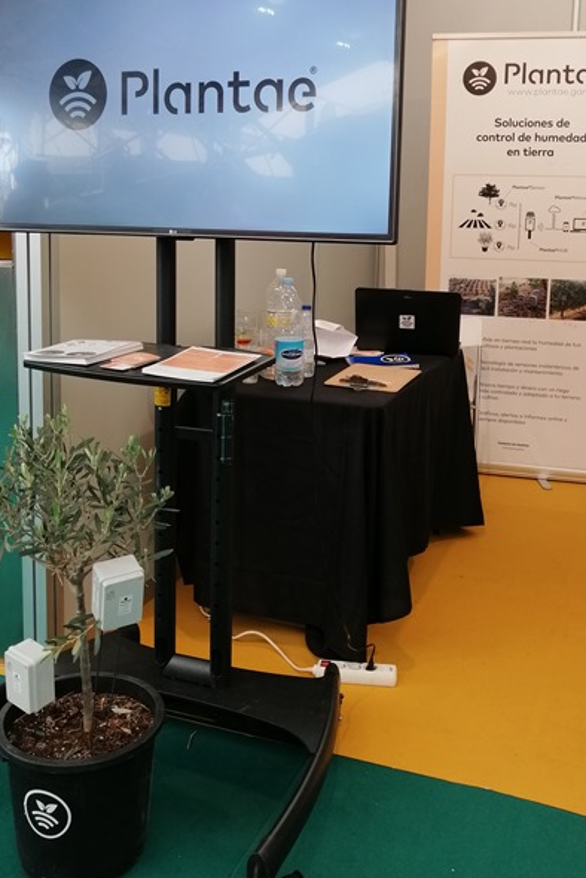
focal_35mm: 38
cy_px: 351
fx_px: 928
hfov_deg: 35.0
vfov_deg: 50.4
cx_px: 306
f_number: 1.8
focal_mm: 3.95
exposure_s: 1/50
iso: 64
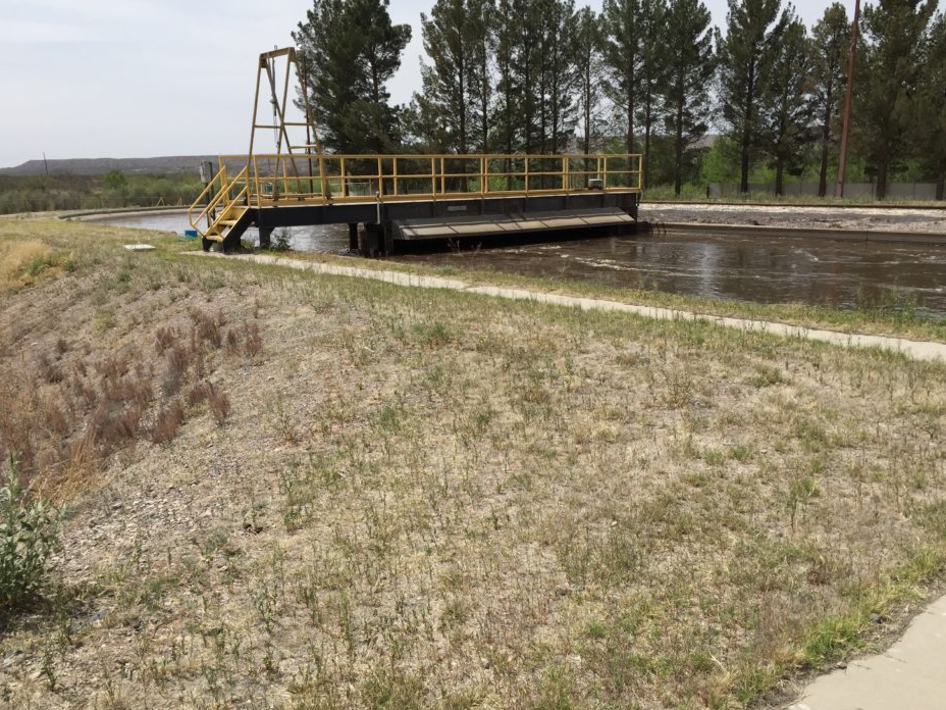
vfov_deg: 44.1
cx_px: 484
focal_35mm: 32
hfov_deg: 56.8
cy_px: 378
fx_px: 875
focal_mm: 4.15
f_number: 2.2
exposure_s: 1/3049
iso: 32
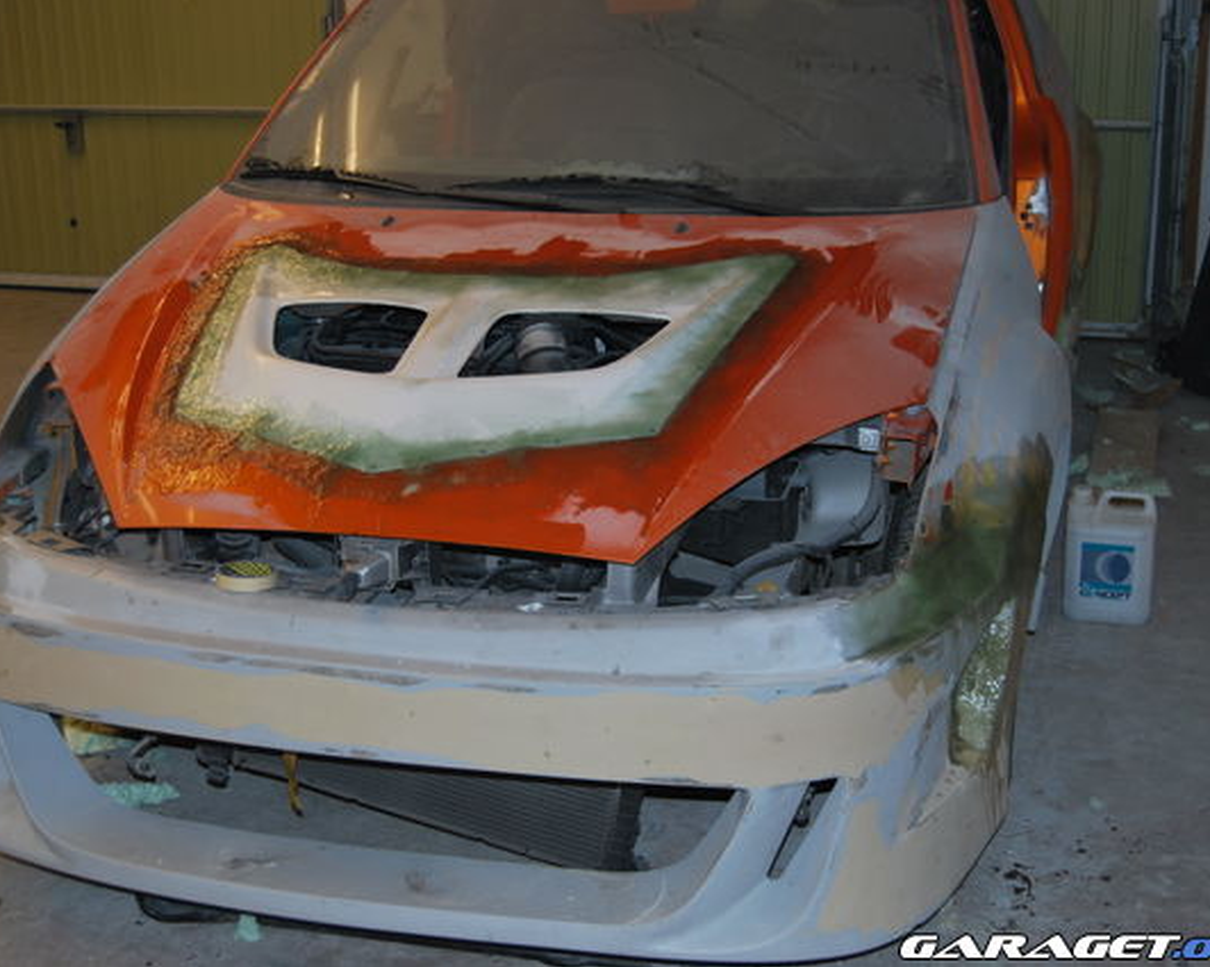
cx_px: 562
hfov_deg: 35.6
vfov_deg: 28.8
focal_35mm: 53
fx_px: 1881
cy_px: 482
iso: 200
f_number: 4.5
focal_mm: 31
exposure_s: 1/60
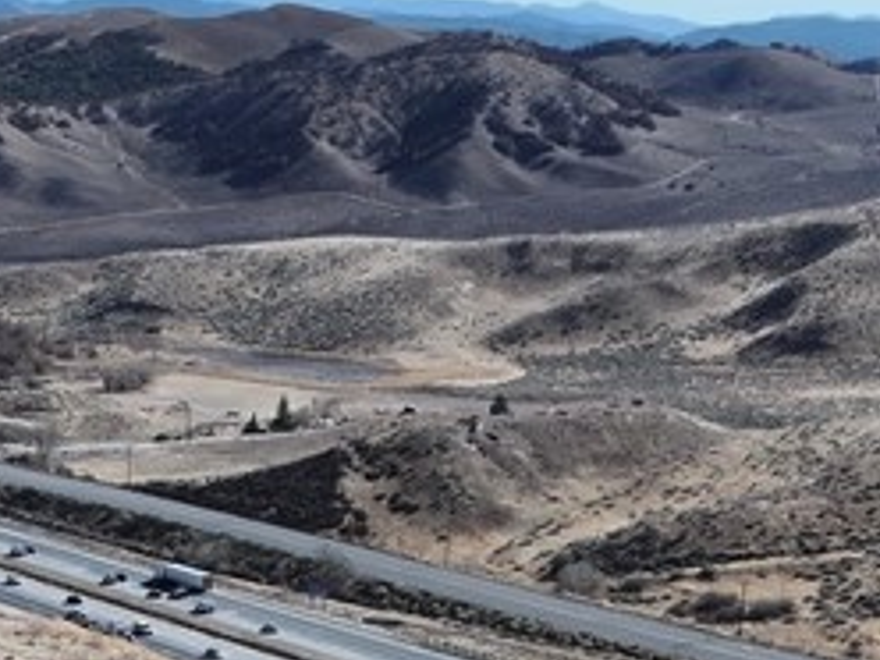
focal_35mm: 99
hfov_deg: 19.6
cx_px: 145
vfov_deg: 13.5
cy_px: 1173
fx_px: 2517
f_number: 2.8
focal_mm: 12.29
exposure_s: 1/500
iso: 400
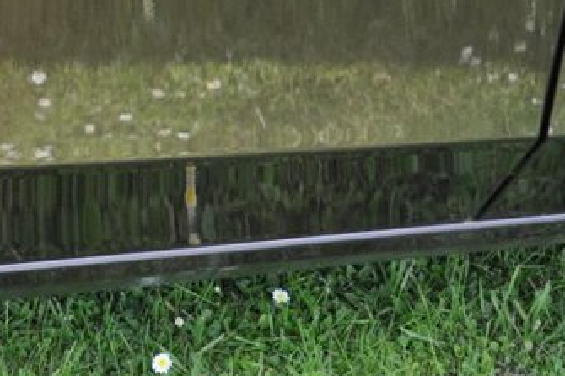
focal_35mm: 125
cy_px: -70
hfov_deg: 16.1
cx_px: 10
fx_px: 1964
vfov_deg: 10.8
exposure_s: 1/125
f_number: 5.6
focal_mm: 35
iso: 280
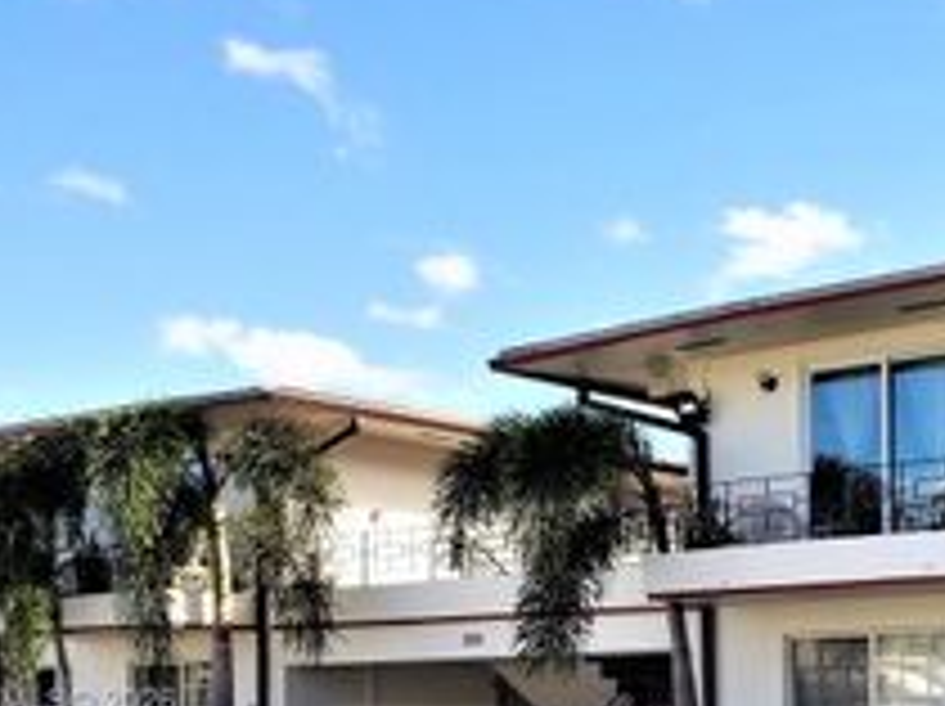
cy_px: 704
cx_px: 864
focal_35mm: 62
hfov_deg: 29.8
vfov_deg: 22.7
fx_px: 1691
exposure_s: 1/1340
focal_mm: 4.25
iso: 50
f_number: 1.7
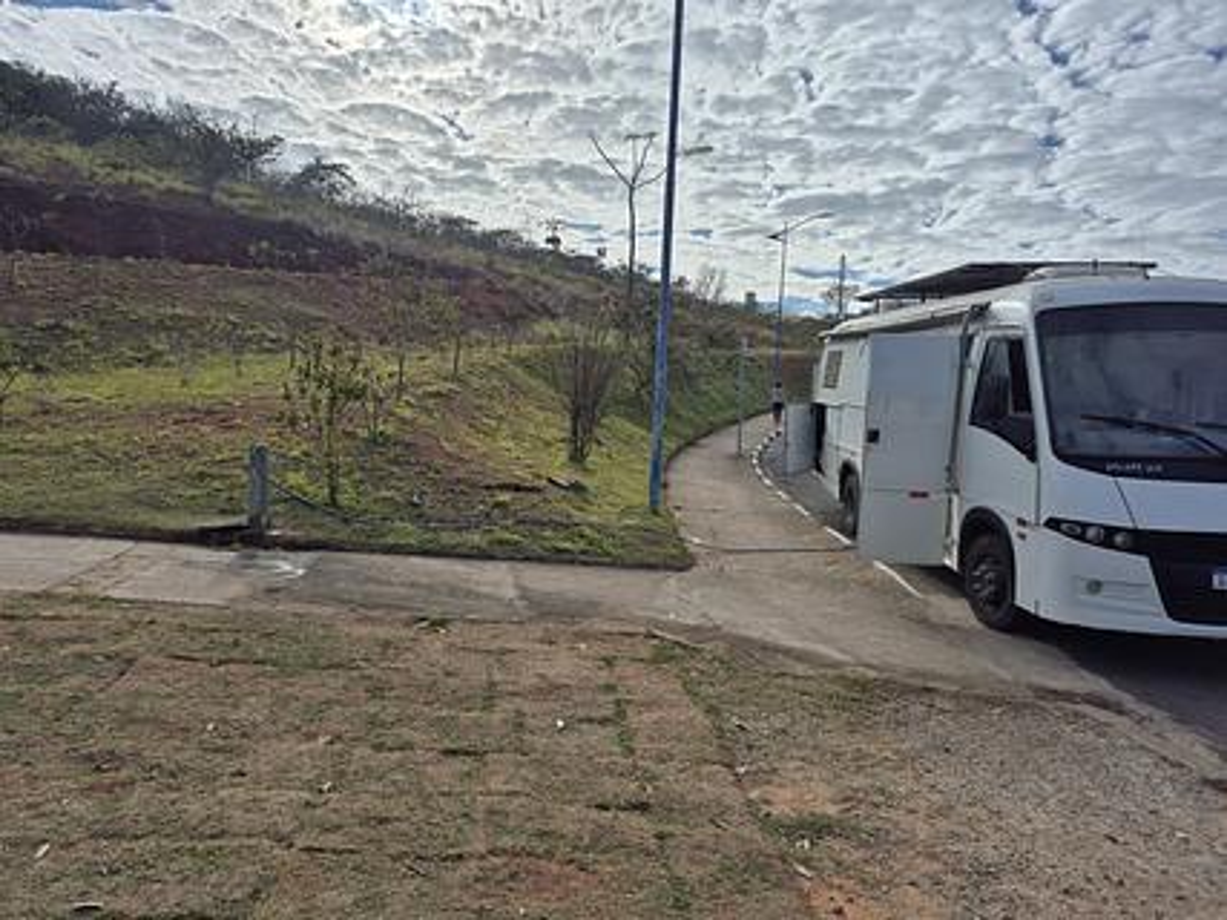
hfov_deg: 73.9
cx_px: 614
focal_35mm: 23
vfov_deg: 58.9
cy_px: 460
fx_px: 815
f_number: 1.8
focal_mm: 5.4
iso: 25
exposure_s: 1/6704
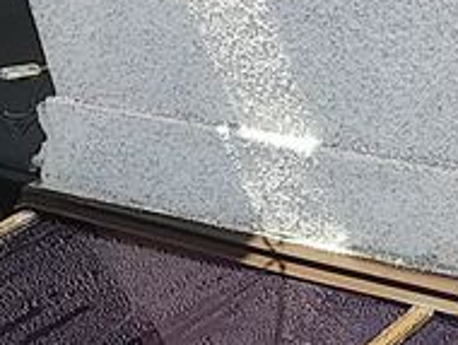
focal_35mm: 74
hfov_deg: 22.5
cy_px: 507
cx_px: 646
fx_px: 980
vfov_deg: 18.0
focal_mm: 3.4
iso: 32
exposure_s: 1/403
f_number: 1.94
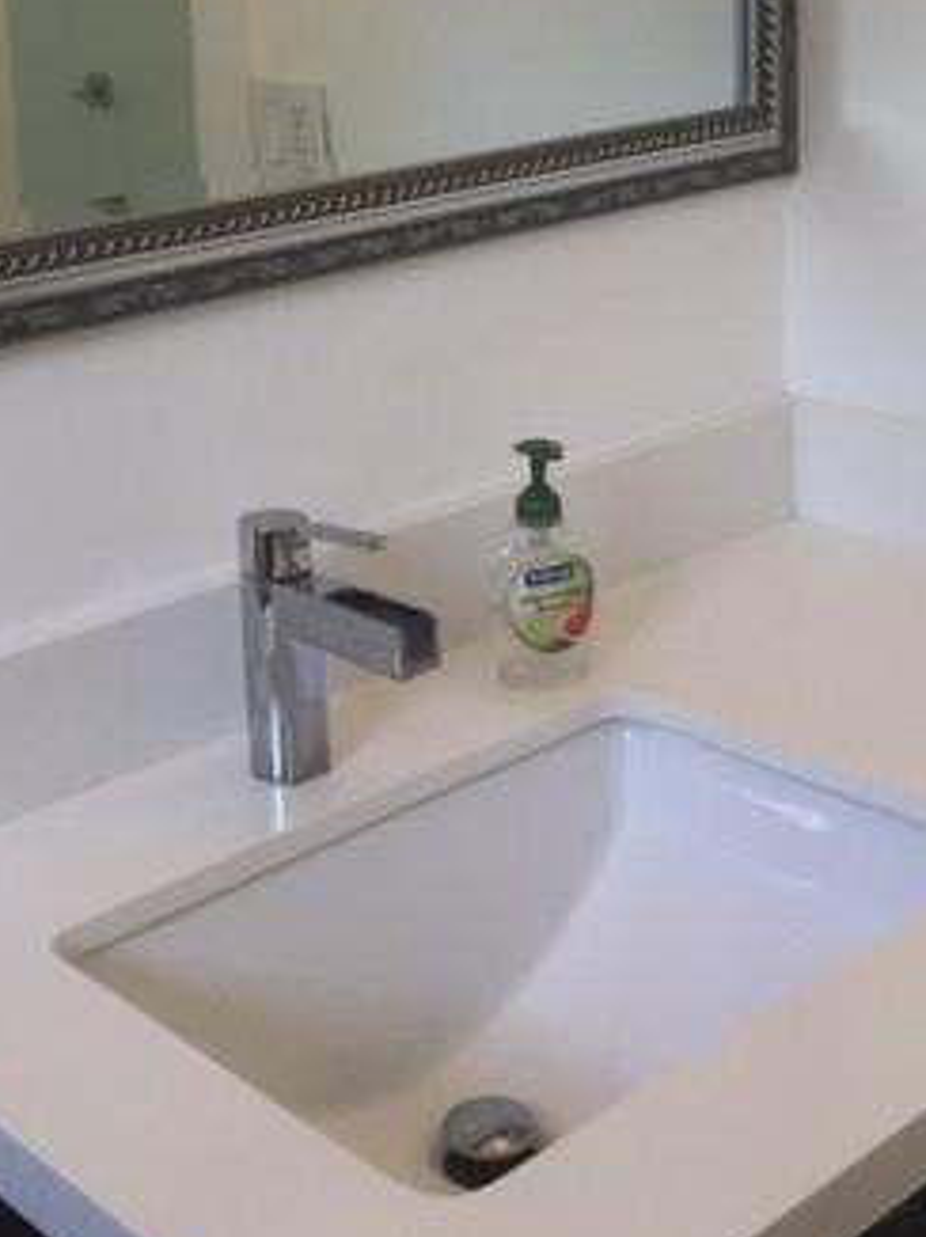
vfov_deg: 32.6
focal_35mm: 57
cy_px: 194
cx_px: 387
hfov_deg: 25.6
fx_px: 2036
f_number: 2.2
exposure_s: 1/30
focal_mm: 4.15
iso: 32
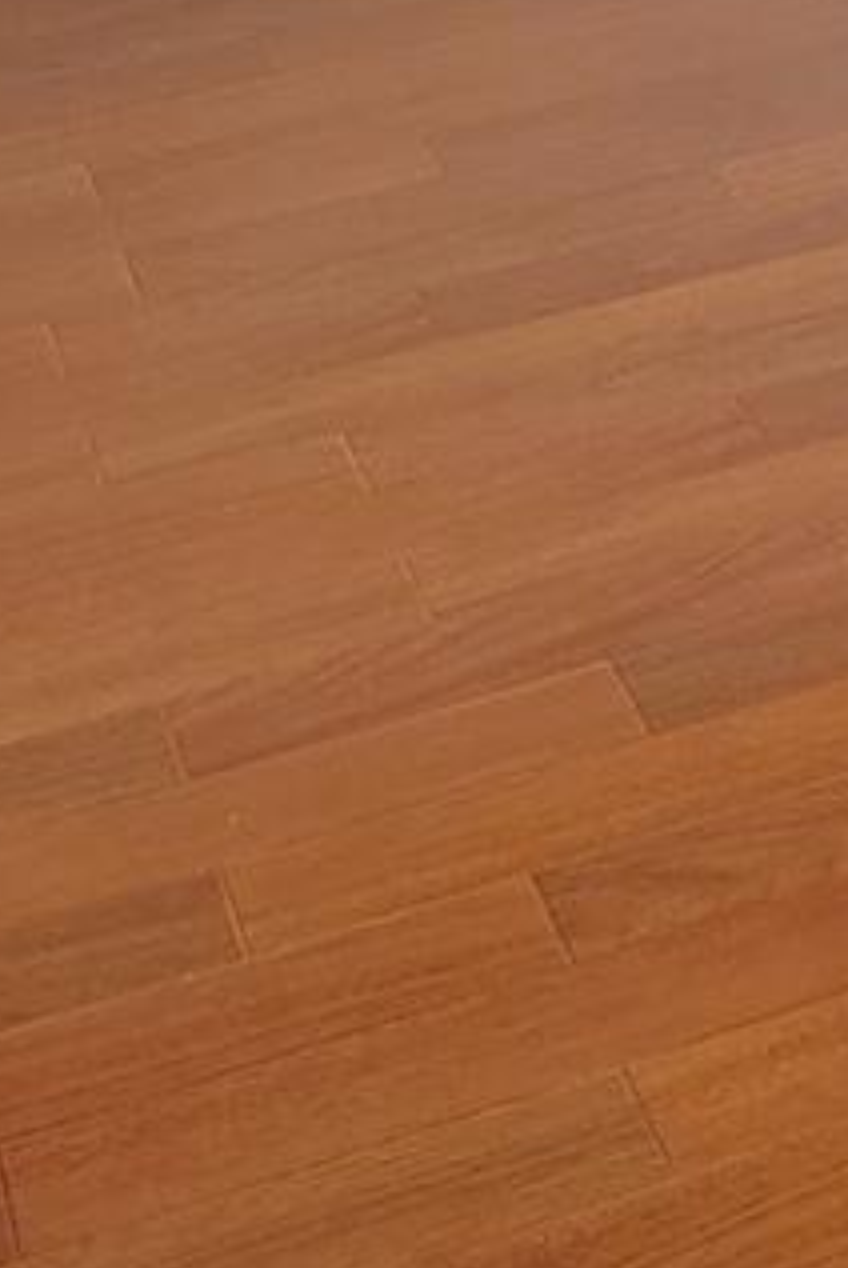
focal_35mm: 118
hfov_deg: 11.2
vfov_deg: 15.5
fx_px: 4160
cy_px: -836
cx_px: 1226
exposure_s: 1/40
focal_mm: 5.56
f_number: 1.8
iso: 1572
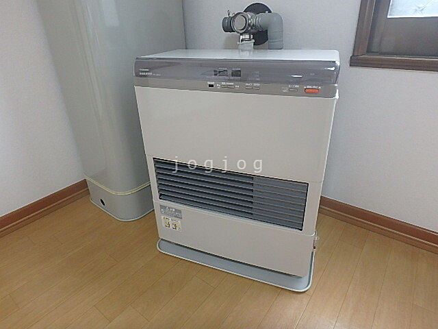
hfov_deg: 79.0
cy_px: 164
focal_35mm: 21
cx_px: 219
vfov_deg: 63.4
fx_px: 266
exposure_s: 1/30
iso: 250
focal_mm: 3.7
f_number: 3.5
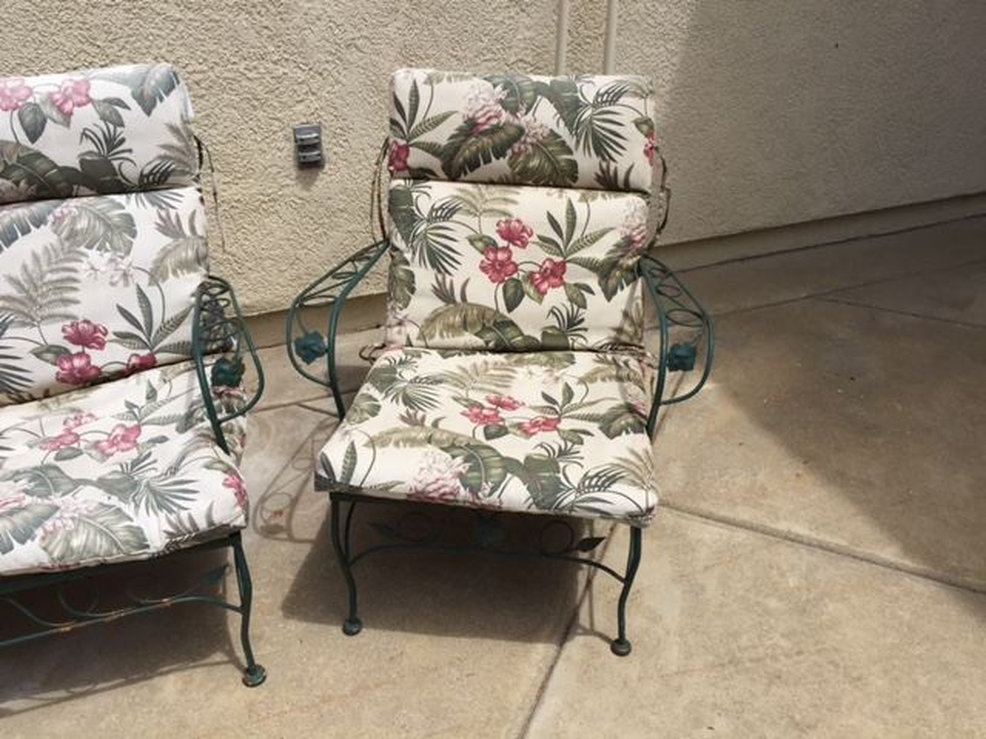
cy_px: 370
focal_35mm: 29
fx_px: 826
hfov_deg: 61.7
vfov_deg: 48.2
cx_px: 493
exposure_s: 1/2825
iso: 32
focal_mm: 4.15
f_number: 2.2
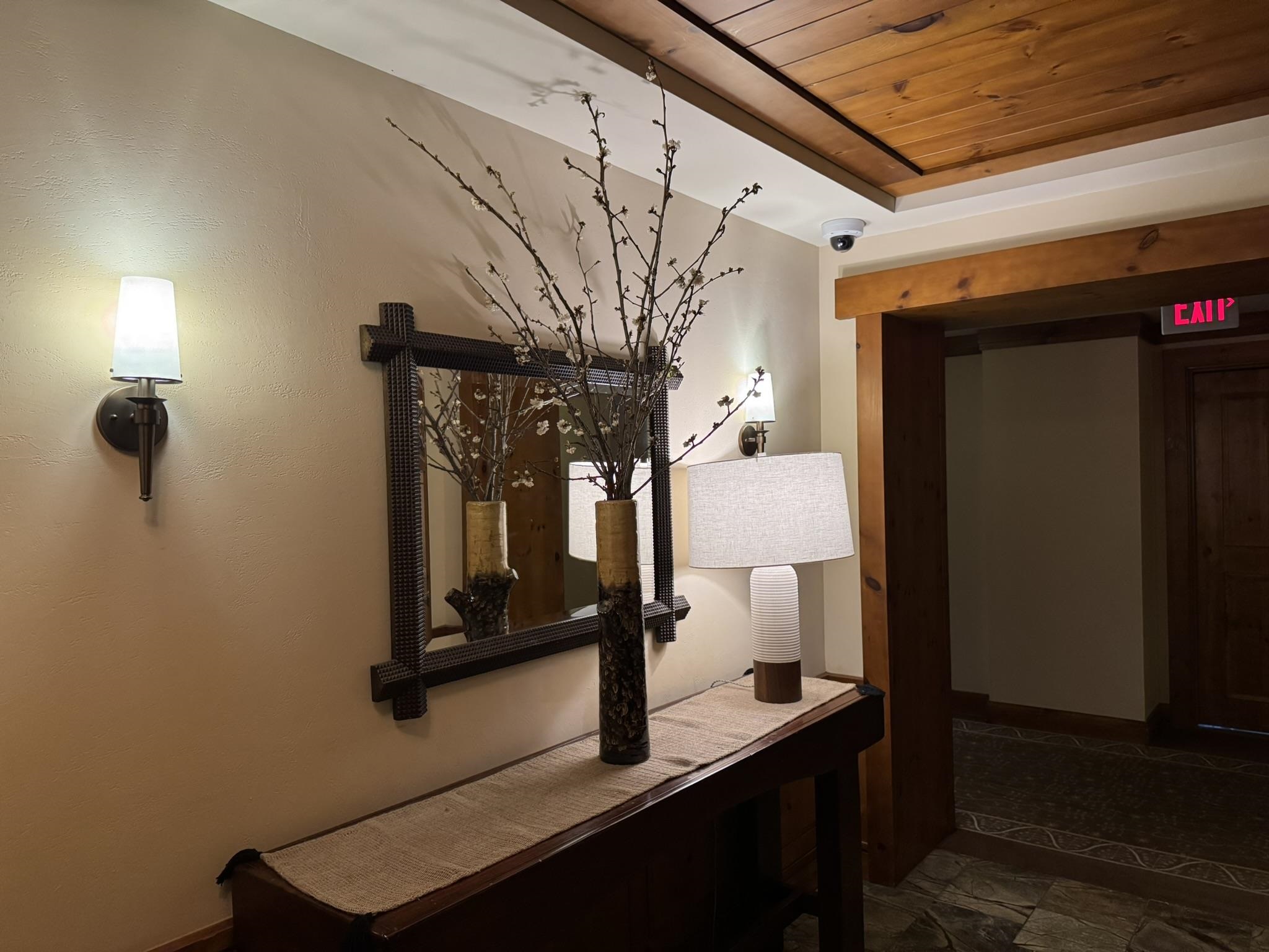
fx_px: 880
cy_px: 476
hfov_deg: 71.6
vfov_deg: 56.8
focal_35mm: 24
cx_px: 634
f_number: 1.78
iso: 640
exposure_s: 1/60
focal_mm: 6.76
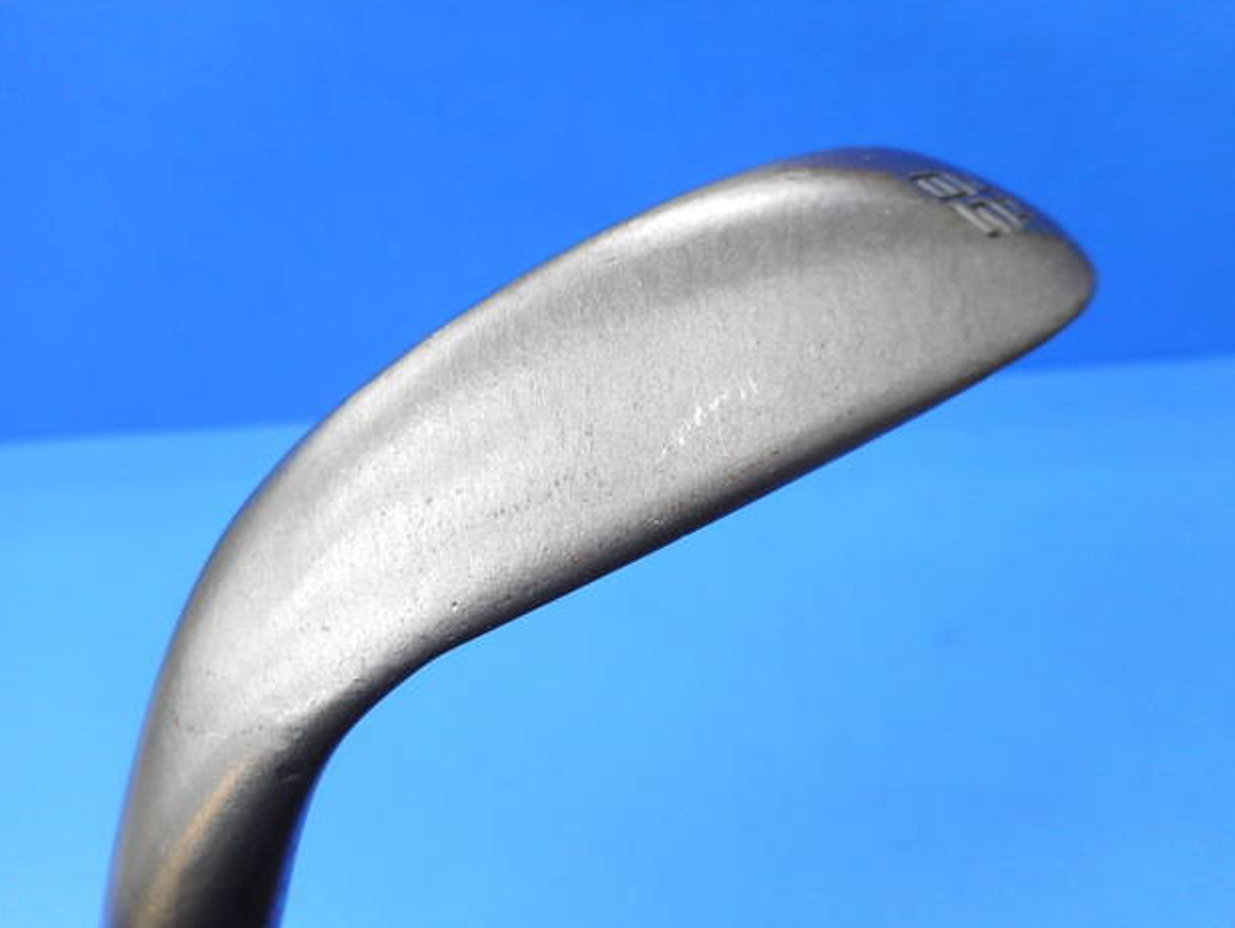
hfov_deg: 67.3
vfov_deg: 53.1
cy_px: 454
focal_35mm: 26
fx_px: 928
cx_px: 596
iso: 110
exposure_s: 1/30
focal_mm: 4.5
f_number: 3.7
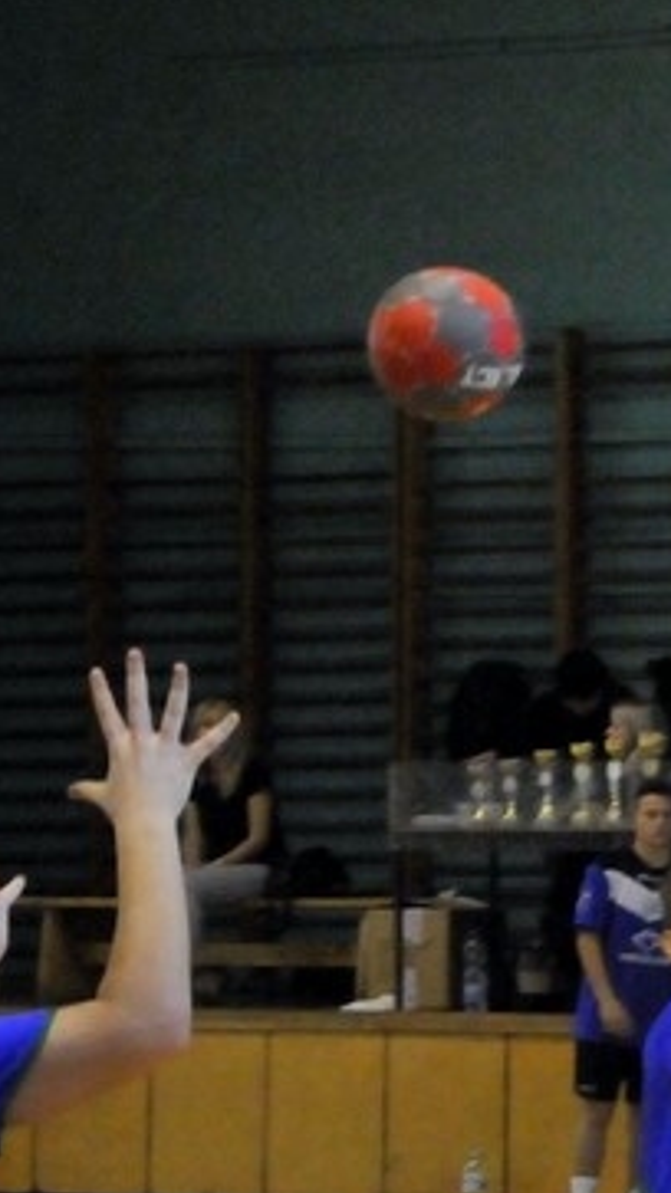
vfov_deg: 9.2
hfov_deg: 5.1
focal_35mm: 234
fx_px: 7398
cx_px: 1516
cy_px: 919
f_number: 4.8
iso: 3200
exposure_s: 1/400
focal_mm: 45
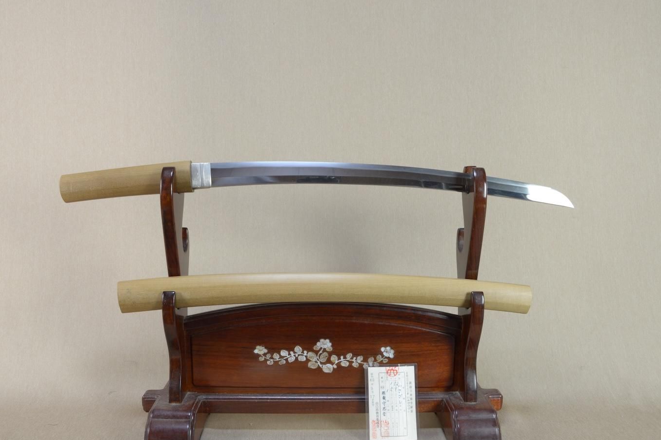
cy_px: 218
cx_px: 325
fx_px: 569
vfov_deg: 42.3
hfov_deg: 60.3
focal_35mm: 31
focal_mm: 20
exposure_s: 1/2
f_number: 11
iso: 400
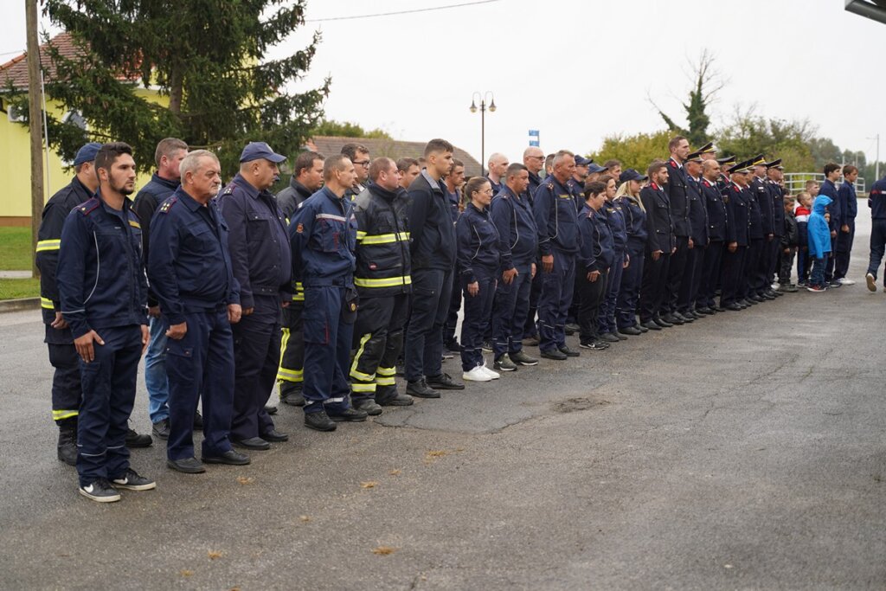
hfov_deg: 38.9
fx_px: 1255
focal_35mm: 51
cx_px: 443
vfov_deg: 26.5
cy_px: 296
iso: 100
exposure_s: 1/200
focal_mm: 51
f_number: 2.8
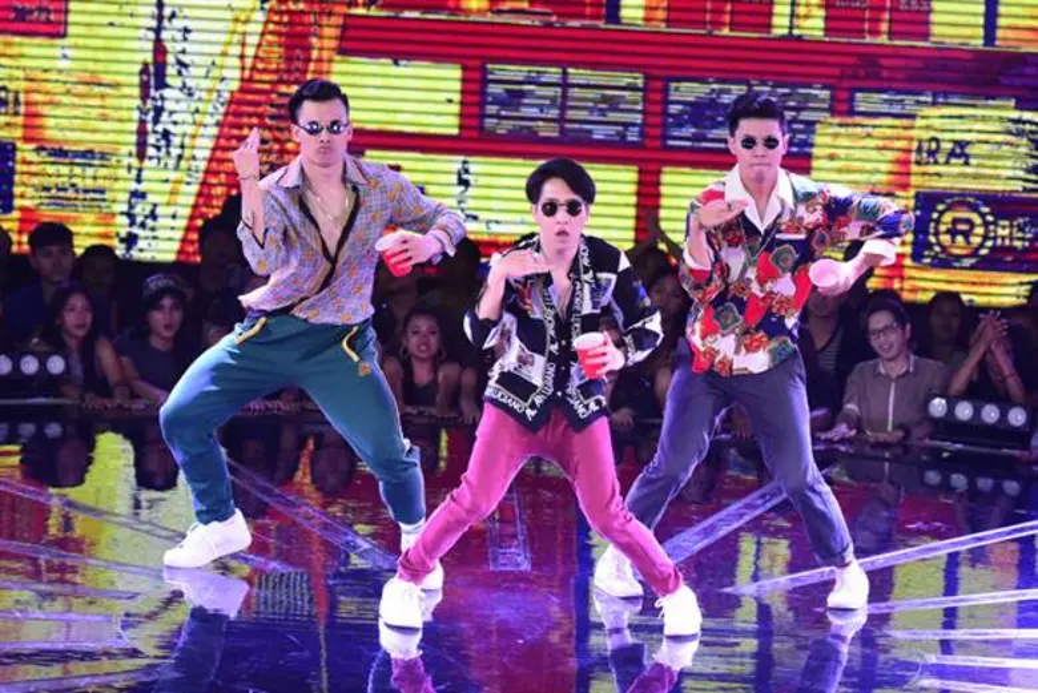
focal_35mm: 150
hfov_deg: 13.7
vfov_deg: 9.2
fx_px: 4327
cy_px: 346
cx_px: 519
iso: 6400
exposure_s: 1/1000
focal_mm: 100
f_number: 3.5
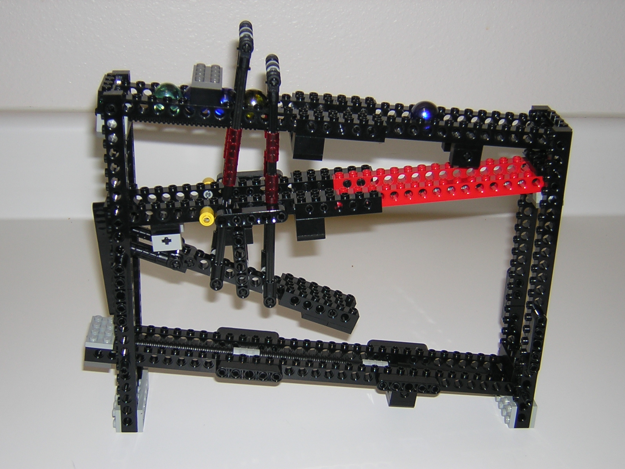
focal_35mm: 54
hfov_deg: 35.5
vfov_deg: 27.0
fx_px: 975
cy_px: 234
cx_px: 312
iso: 100
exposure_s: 1/60.1
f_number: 3.2
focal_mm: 7.1
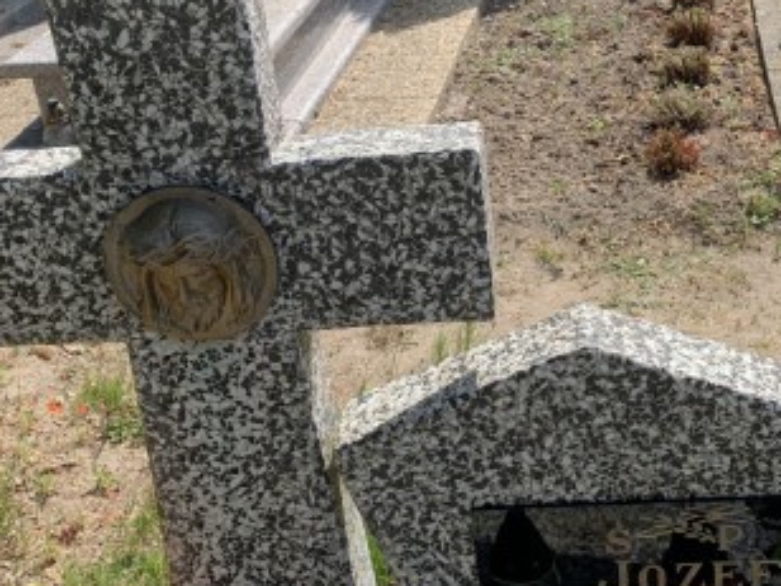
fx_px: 1218
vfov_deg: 26.8
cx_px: 510
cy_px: 170
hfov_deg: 35.3
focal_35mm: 54
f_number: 1.8
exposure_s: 1/1332
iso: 25
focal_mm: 4.25
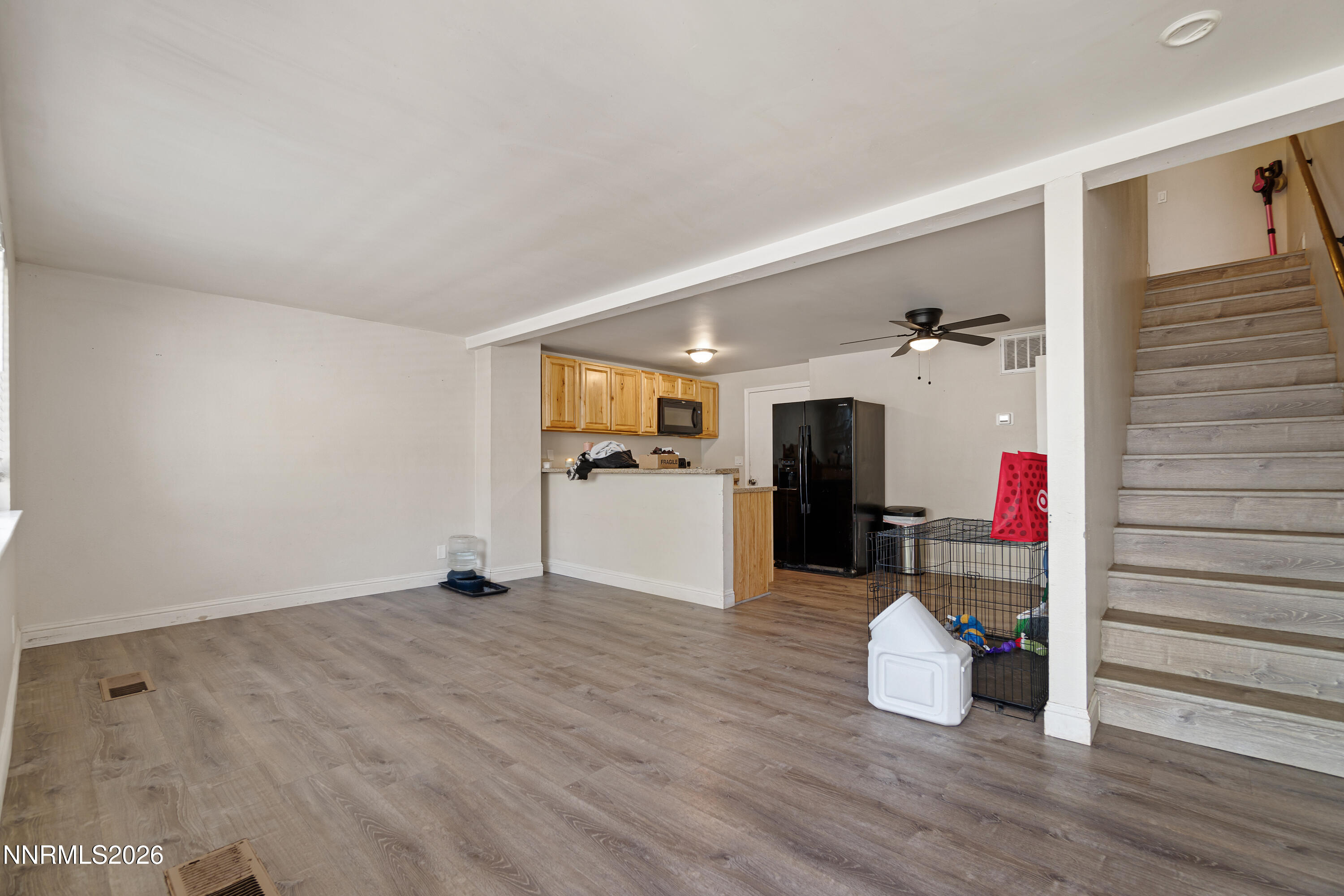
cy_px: 448
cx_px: 672
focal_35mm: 15
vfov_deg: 77.3
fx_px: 560
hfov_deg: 100.4
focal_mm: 10
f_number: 6.3
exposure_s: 1.6
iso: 100
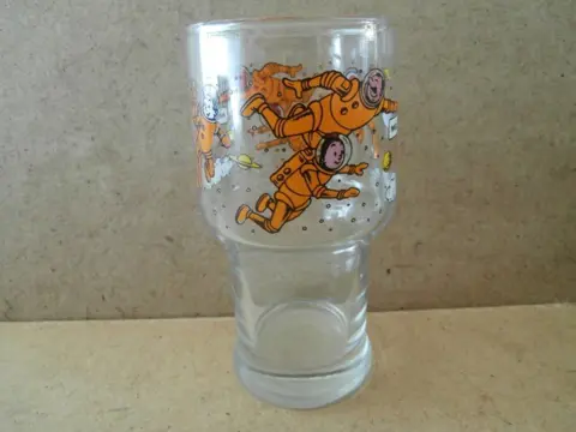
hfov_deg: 71.6
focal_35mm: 24
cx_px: 288
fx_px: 399
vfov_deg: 56.8
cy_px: 216
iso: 200
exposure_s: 1/30
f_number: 3
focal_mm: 4.2
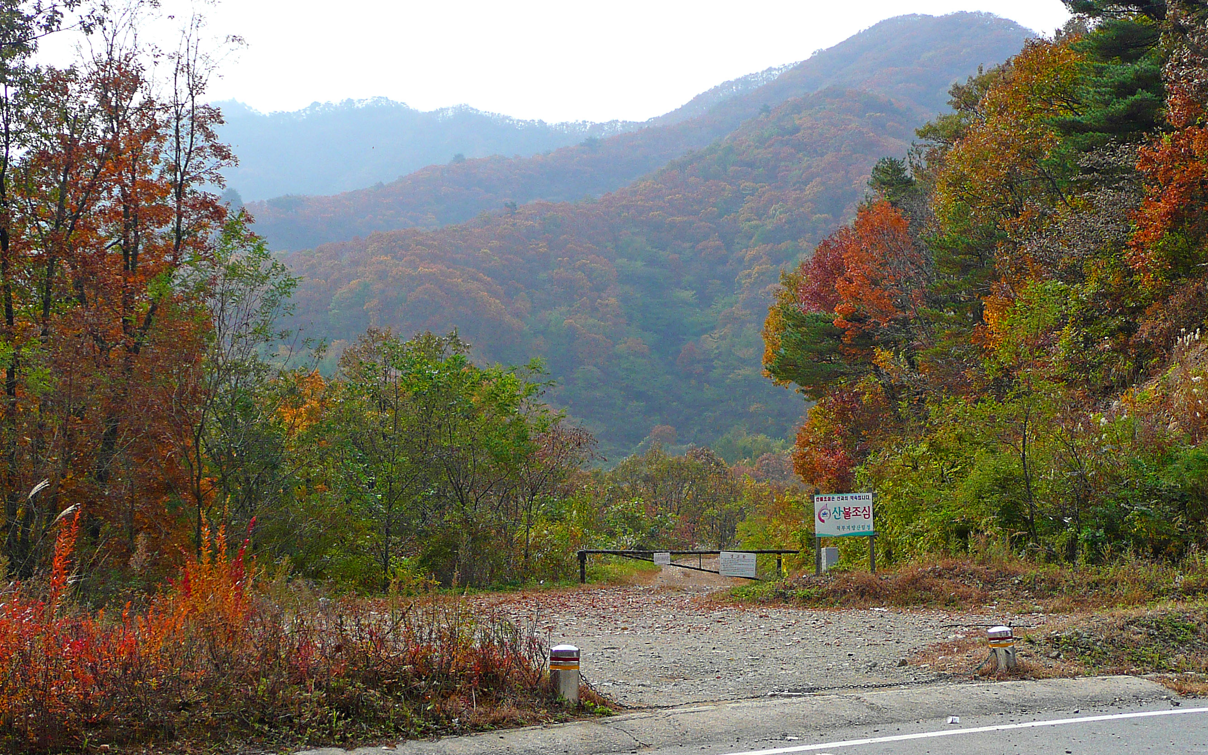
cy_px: 342
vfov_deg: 23.5
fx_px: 1811
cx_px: 689
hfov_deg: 36.8
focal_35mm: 55
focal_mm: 7.3
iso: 100
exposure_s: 1/400
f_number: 4.1
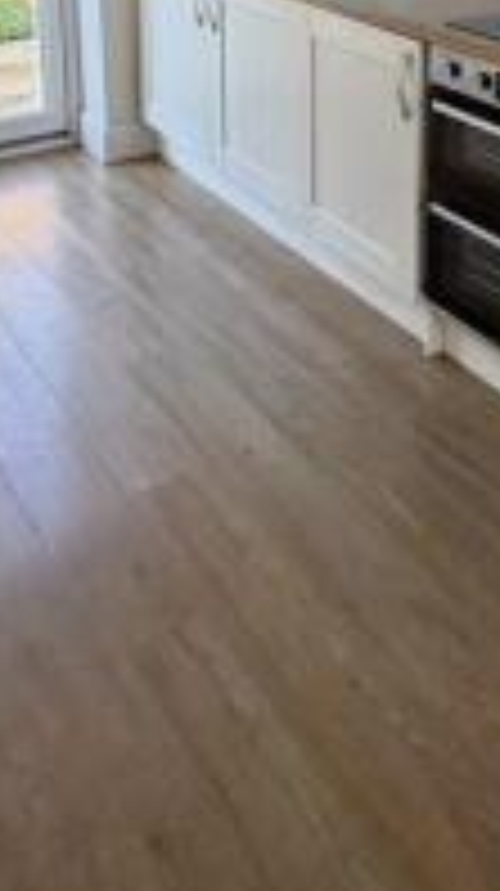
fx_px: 1063
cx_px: 358
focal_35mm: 45
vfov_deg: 39.9
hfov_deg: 26.2
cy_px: -2
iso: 250
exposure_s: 1/121
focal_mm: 2.22
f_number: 2.2
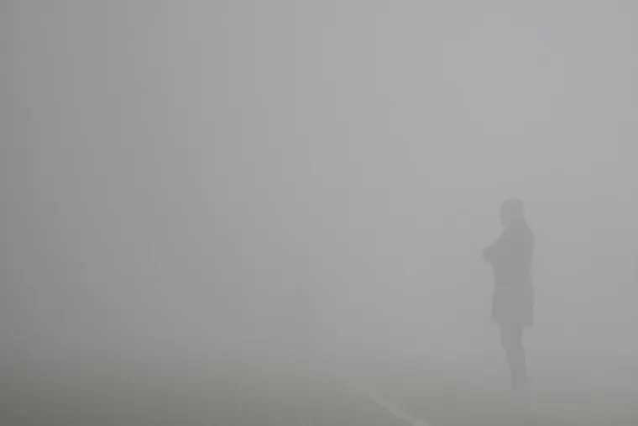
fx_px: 3545
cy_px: 213
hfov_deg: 10.3
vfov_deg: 6.9
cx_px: 319
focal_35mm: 200
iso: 1600
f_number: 5
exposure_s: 1/1000
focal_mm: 200
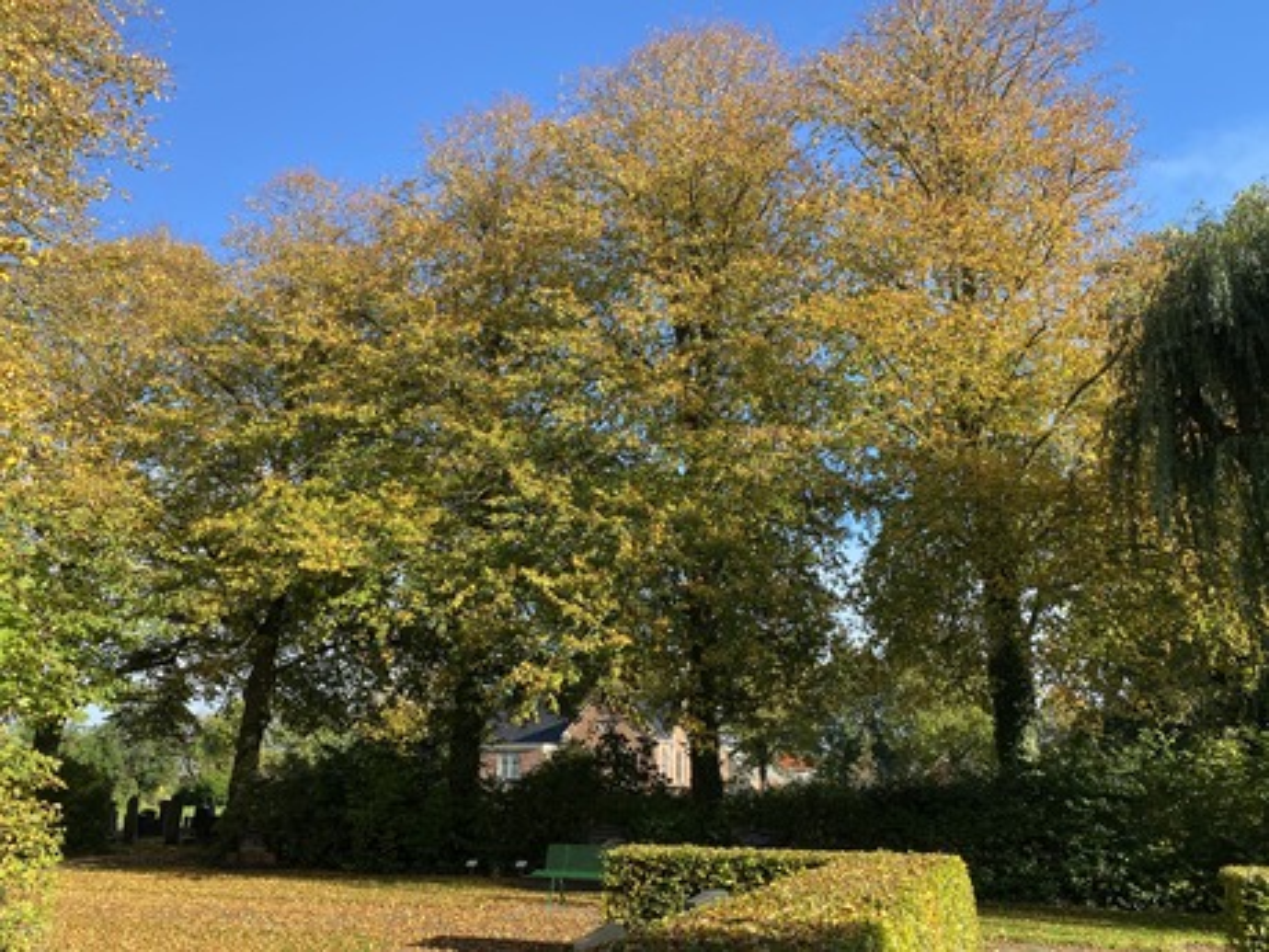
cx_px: 634
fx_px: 953
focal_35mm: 26
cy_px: 476
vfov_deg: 53.1
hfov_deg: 67.3
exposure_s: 1/799
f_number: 1.8
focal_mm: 4.25
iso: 32
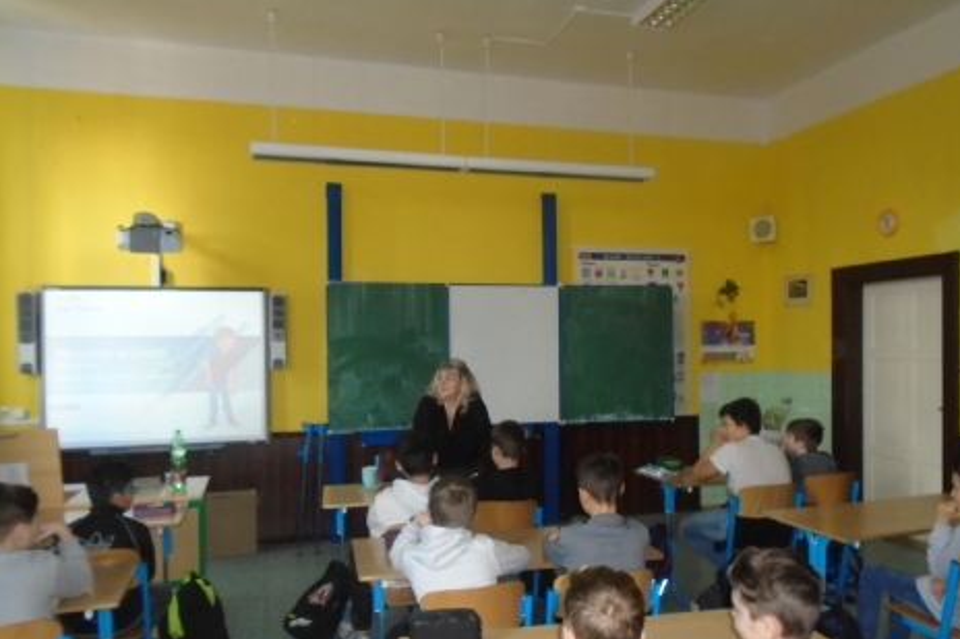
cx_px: 494
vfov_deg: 46.3
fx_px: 746
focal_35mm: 28
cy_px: 356
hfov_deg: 65.5
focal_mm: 4.6
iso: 400
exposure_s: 1/30
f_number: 3.2
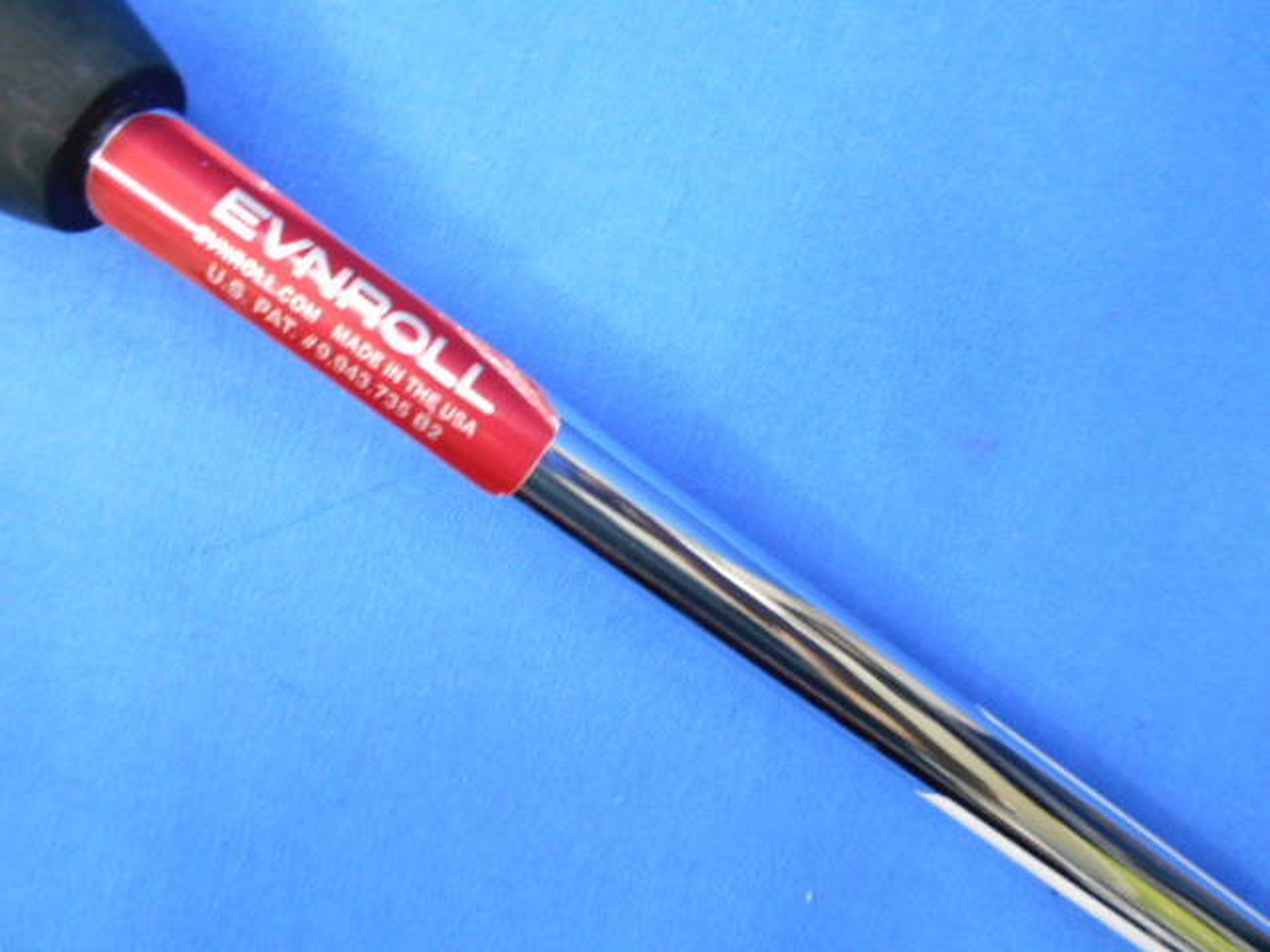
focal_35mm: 26
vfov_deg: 53.1
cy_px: 476
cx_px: 635
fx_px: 954
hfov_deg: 67.3
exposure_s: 1/15
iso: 400
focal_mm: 4.6
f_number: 3.2
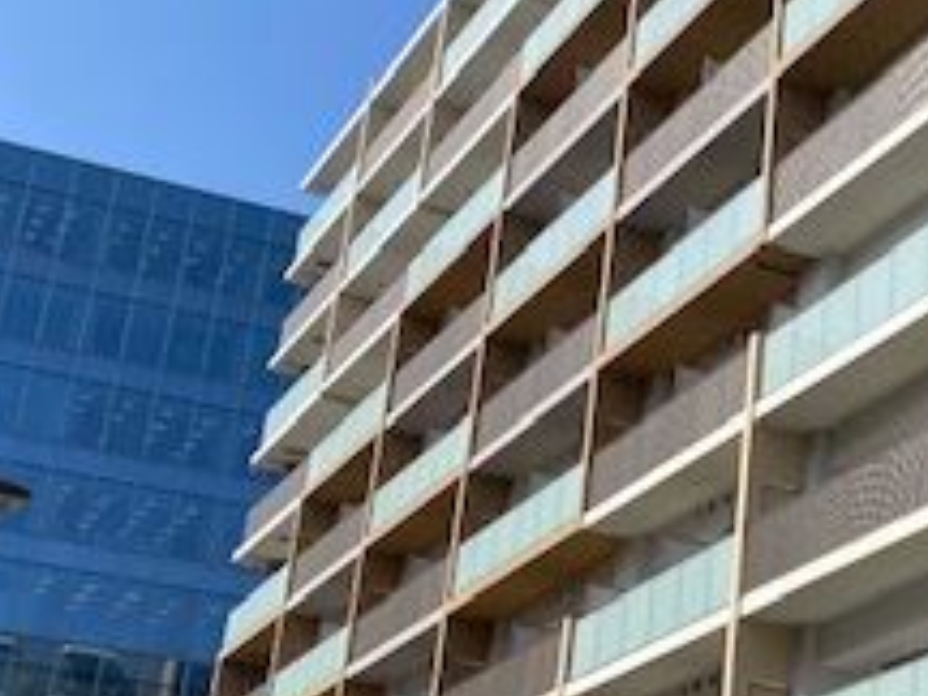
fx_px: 2064
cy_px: 249
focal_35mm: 77
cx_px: 924
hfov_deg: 24.2
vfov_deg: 19.1
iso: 32
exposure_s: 1/2183
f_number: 1.8
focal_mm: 4.25
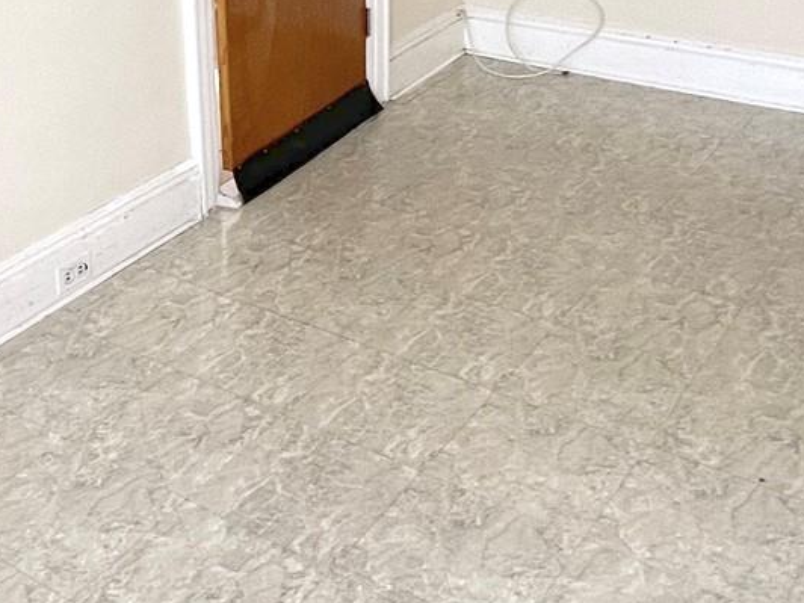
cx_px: 184
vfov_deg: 27.6
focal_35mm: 50
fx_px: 1161
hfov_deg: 37.1
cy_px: 17
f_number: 1.8
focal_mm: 1.57
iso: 160
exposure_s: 1/99
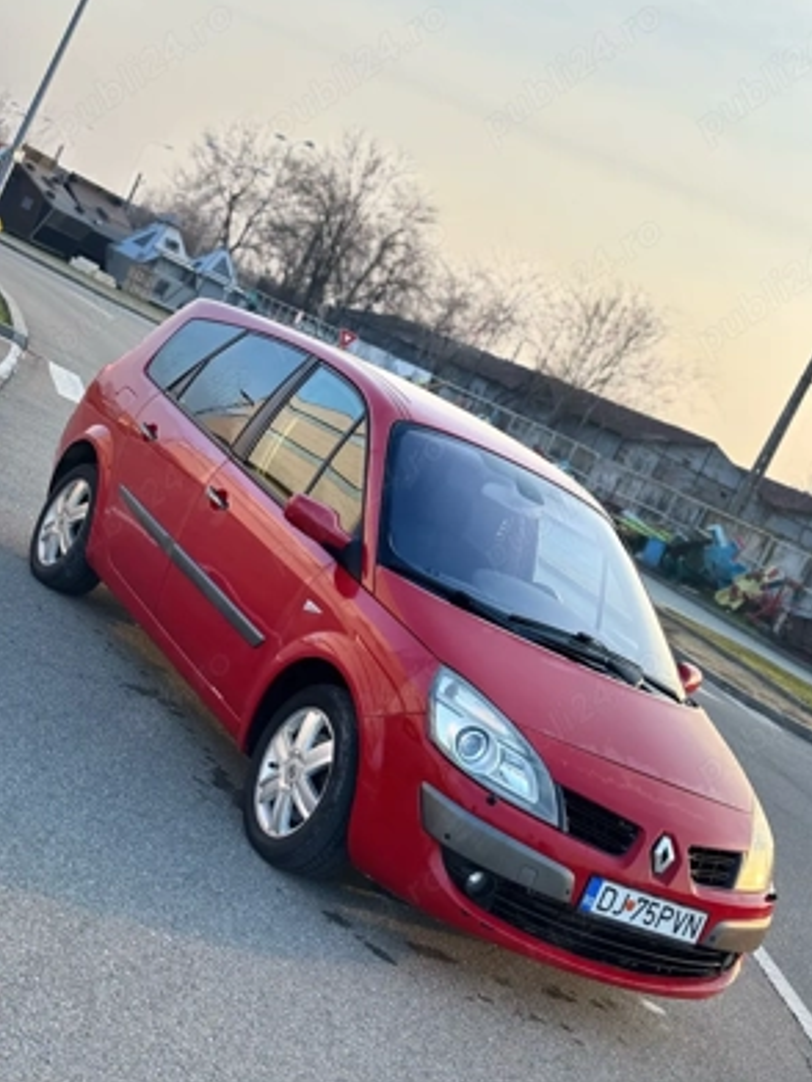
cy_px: 535
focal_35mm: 53
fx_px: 1658
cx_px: 412
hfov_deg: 27.5
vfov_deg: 36.2
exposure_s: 1/471
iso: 32
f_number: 1.6
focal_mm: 5.96
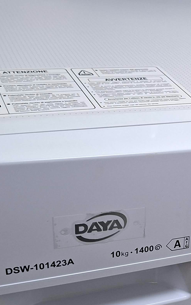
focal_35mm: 62
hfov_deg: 19.6
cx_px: 235
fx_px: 516
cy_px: 213
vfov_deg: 32.6
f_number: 1.8
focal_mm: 5.54
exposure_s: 1/50
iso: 200
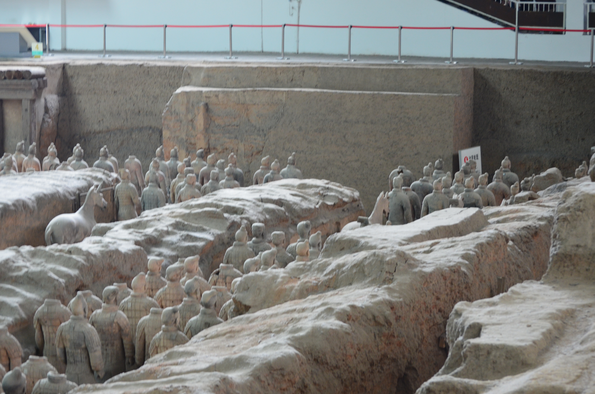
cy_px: 197
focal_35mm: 82
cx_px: 298
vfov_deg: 16.5
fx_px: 1361
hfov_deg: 24.7
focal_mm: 55
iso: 800
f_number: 5.6
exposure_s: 1/8
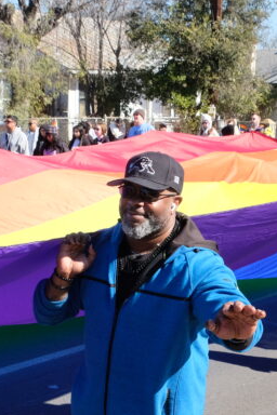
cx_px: 97
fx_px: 831
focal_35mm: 72
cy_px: 320
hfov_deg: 18.9
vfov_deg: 27.6
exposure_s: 1/250
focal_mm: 18
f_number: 8
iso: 400
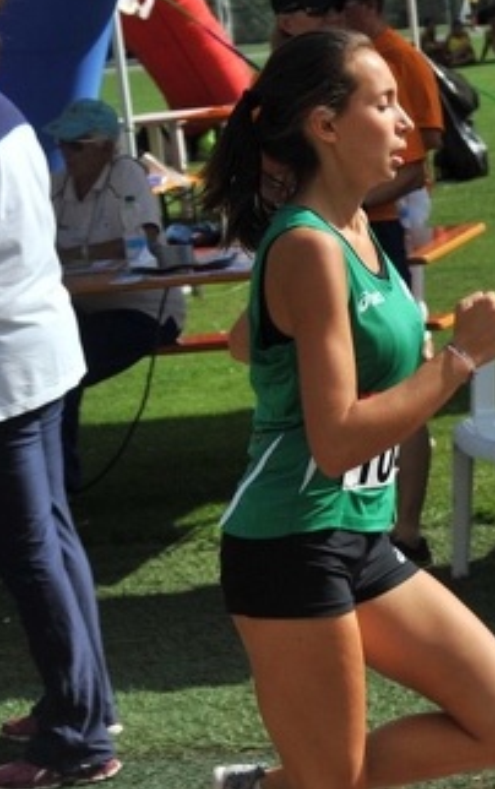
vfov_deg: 16.0
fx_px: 2799
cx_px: 470
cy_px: 473
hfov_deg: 10.0
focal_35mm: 130
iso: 250
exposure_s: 1/800
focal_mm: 52
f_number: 6.3
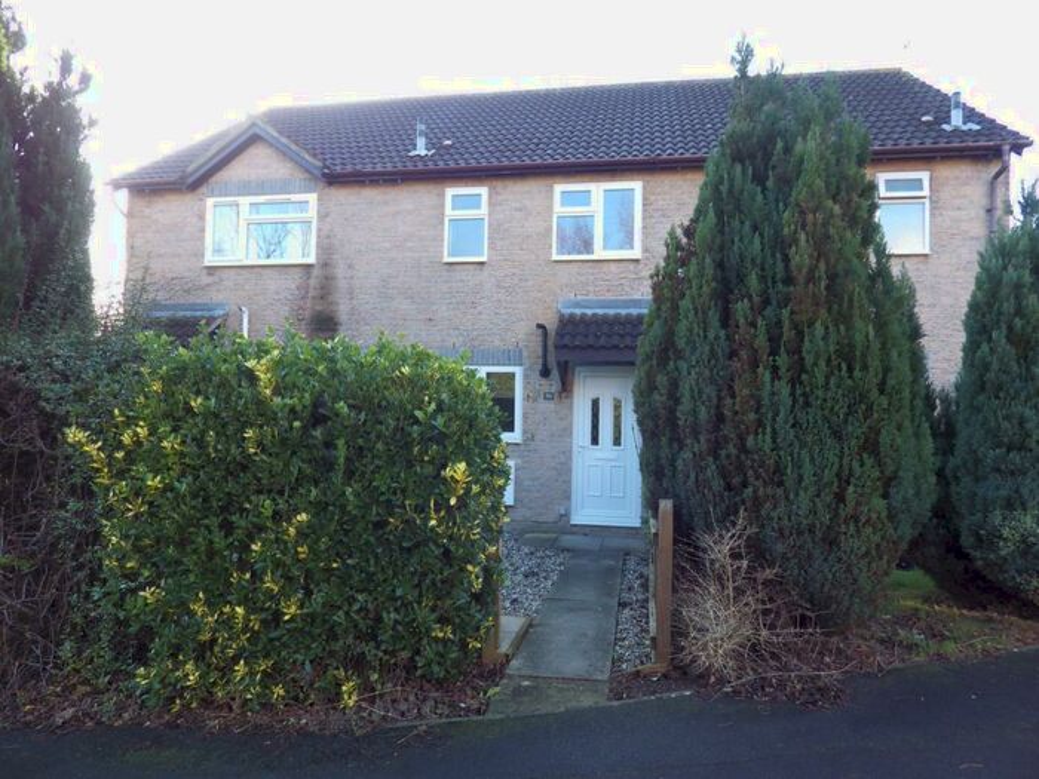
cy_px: 390
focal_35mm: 22
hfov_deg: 76.4
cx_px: 520
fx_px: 660
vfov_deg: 61.1
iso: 100
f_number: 3.1
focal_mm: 4
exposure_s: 1/100
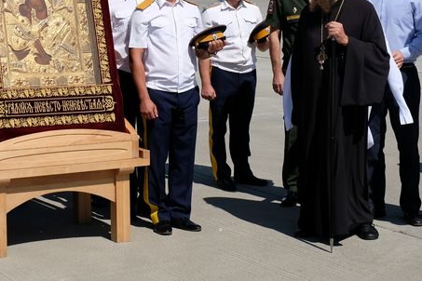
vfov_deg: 14.1
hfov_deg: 21.3
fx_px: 1114
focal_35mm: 95
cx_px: 105
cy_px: -30
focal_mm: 28.3
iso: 200
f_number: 5.6
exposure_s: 1/1250
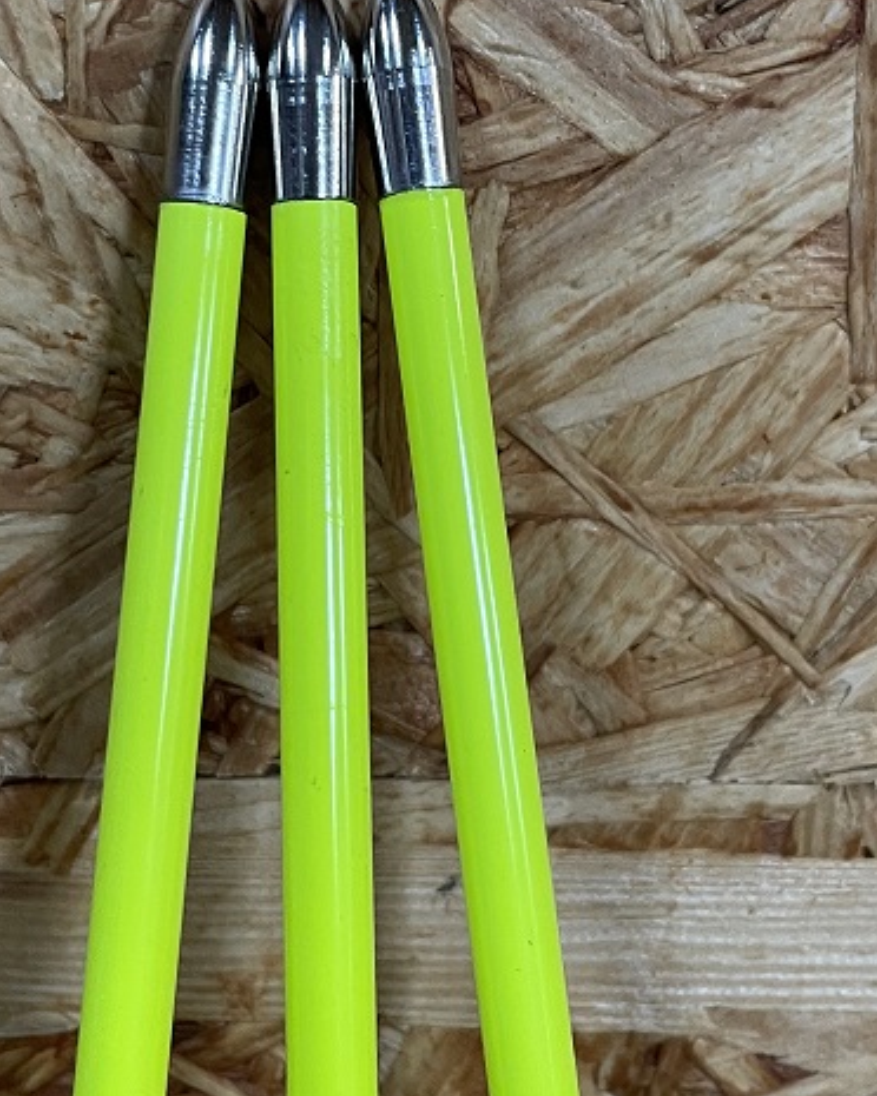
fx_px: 1784
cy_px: 285
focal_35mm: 55
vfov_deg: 33.5
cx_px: 391
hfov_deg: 27.6
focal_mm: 4.2
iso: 250
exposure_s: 1/60
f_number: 1.6
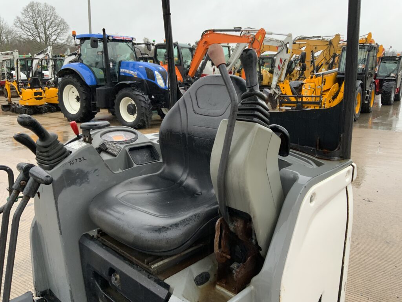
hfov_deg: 61.7
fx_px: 337
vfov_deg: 48.2
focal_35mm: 29
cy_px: 151
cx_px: 201
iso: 64
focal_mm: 3
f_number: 1.8
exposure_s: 1/122
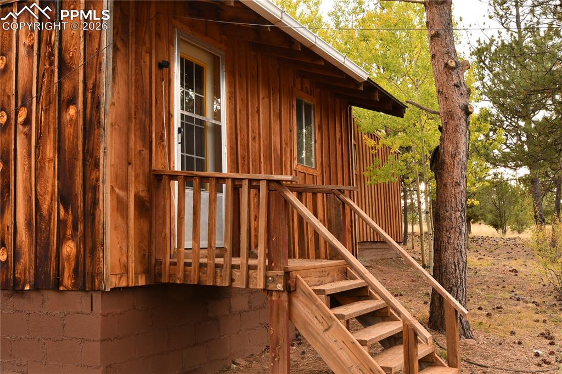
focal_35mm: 36
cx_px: 281
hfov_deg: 53.1
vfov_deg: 36.8
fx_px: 562
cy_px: 187
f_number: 9
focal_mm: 24
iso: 280
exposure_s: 1/40
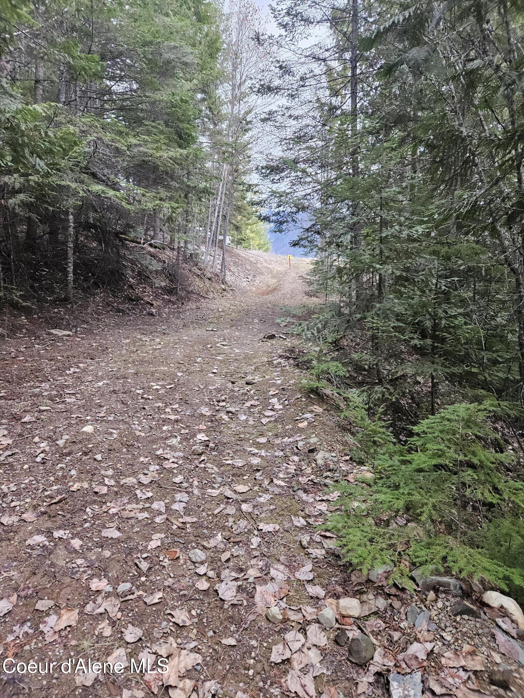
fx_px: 464
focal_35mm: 23
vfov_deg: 73.9
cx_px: 262
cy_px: 349
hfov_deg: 58.9
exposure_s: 1/138
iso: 640
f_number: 1.8
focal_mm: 5.4
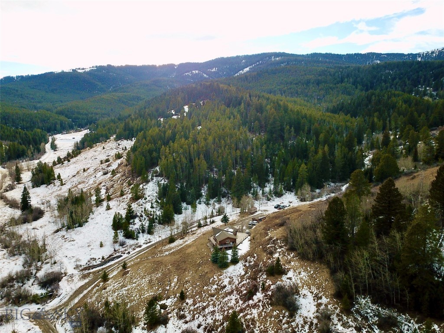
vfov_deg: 53.1
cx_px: 222
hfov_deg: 67.3
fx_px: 333
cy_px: 166
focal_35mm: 26
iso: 100
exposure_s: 1/640
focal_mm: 4.73
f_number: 2.2
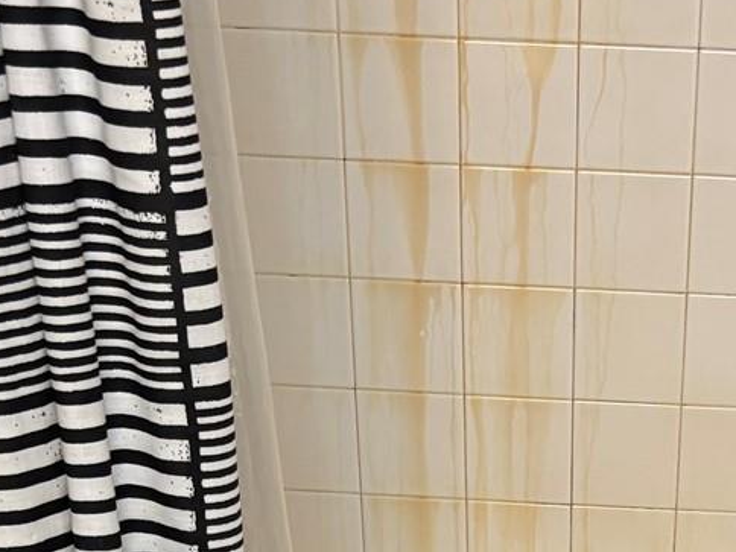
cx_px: 639
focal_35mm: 86
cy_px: 893
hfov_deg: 22.3
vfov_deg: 15.5
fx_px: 1829
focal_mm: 5.96
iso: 125
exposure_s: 1/60
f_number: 1.6
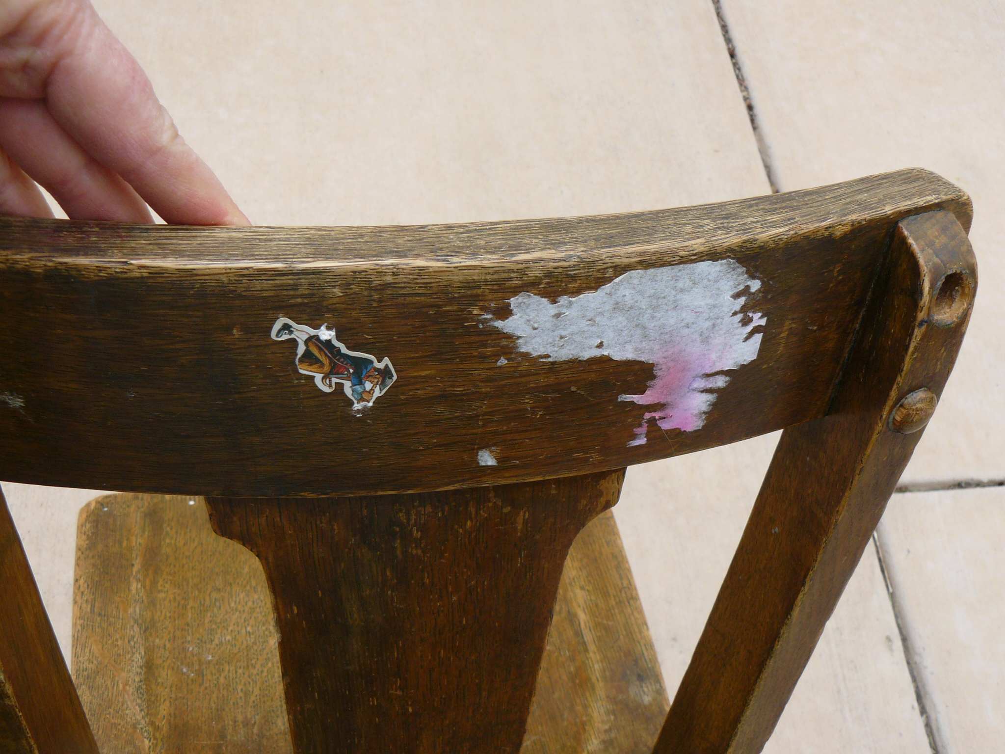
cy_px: 377
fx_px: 1045
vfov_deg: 39.7
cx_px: 502
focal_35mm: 36
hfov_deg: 51.4
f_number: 4.5
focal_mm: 6
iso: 100
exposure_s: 1/200
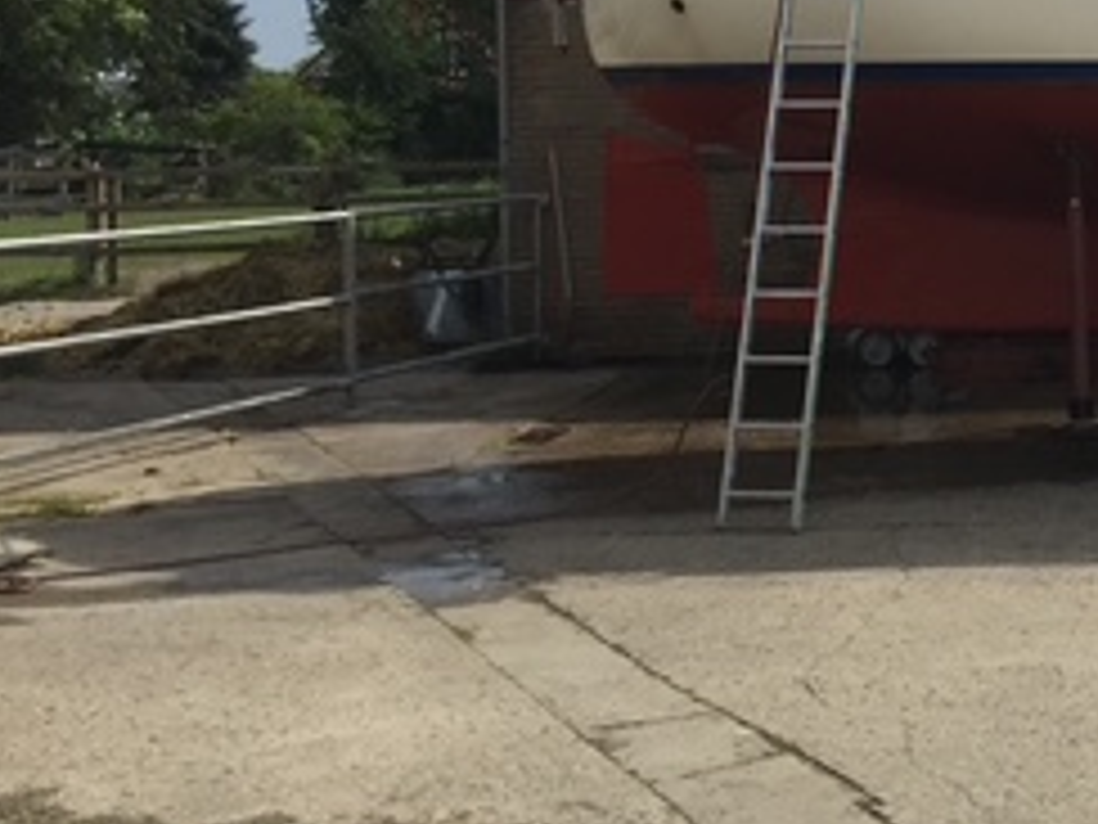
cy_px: 54
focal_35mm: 76
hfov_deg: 23.4
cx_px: 1332
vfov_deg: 19.0
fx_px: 2411
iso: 32
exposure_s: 1/3300
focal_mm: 4.15
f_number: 2.2
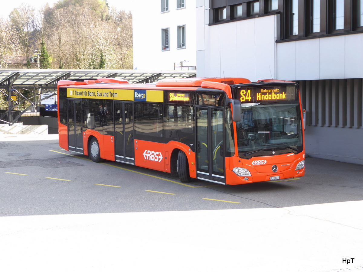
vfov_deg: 21.3
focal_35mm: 69
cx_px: 182
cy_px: 136
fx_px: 724
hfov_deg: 28.2
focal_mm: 11.7
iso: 100
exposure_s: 1/60
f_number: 4.4
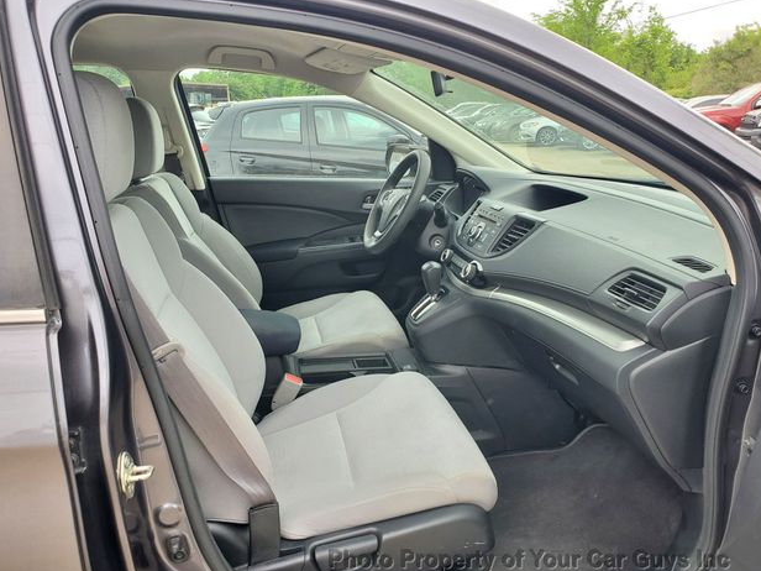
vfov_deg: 51.4
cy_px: 289
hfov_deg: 65.3
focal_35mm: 27
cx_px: 376
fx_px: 594
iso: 50
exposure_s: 1/158
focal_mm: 4.3
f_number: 2.4
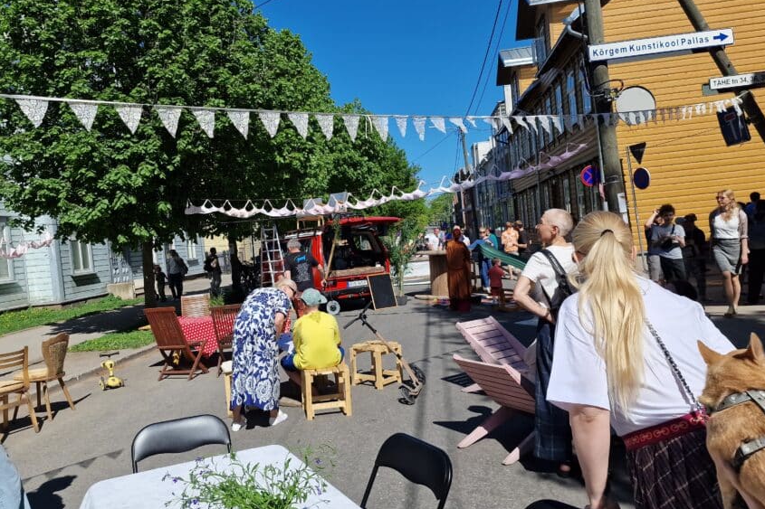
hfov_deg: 63.5
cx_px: 347
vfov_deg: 44.9
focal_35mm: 29
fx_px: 616
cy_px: 250
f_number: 1.8
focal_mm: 6.4
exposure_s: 1/1716
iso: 50
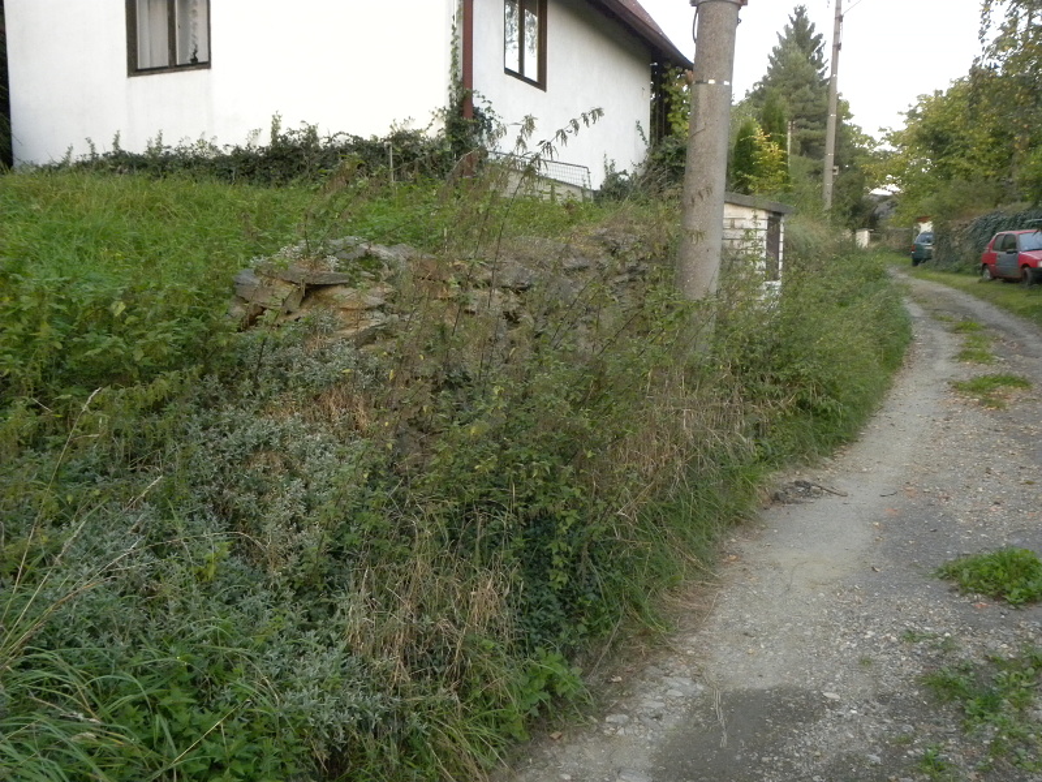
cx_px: 521
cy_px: 391
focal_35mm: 33
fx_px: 993
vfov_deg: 42.9
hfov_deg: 55.4
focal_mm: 5.9
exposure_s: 1/80
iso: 400
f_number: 3.5
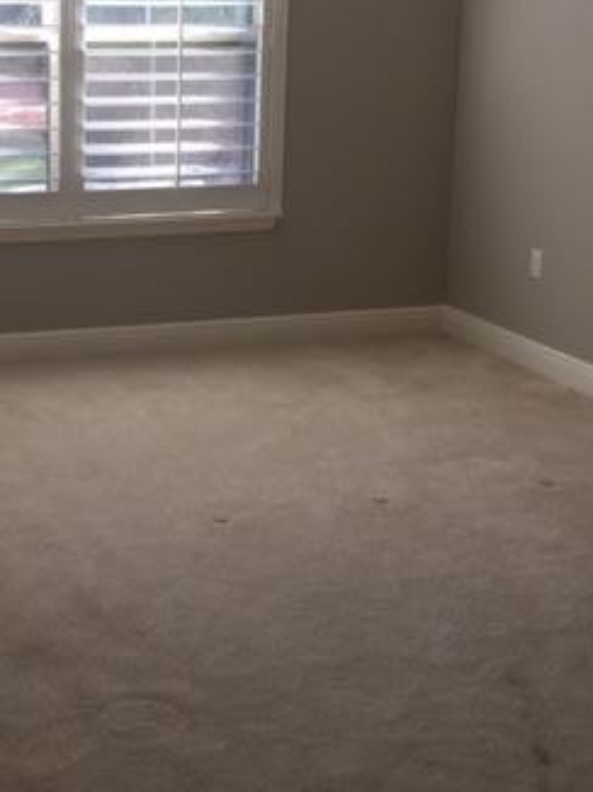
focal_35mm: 57
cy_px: 267
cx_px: 117
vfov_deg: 33.5
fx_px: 1304
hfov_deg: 25.2
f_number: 2.2
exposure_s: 1/120
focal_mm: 4.15
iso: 50
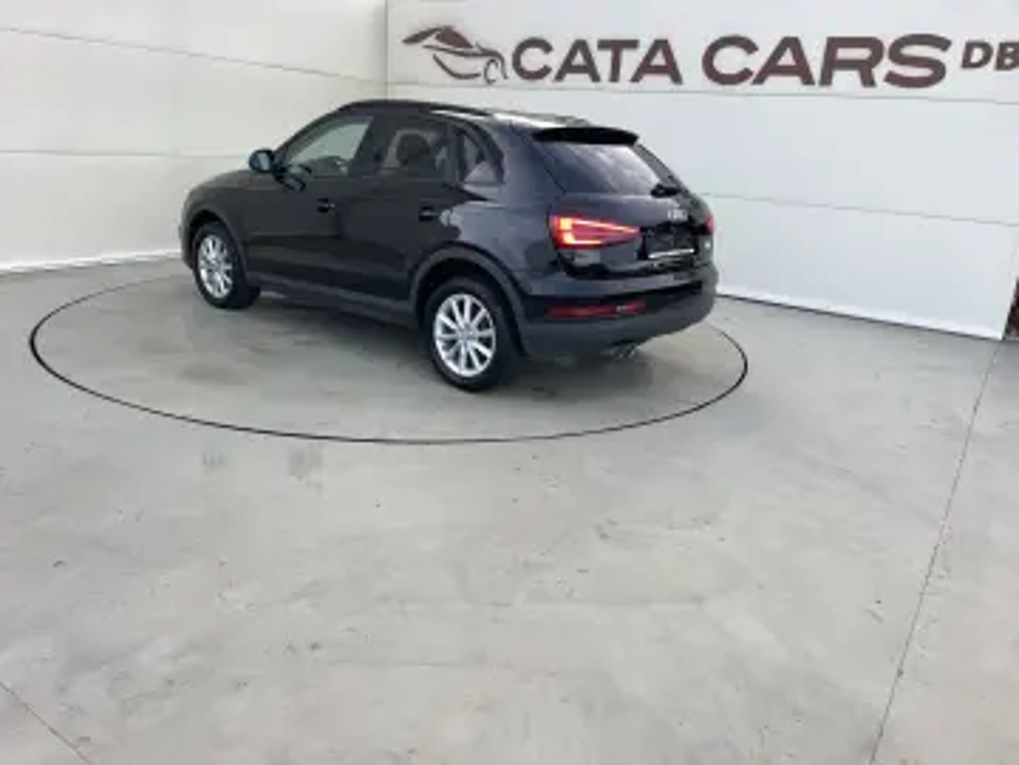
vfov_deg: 54.9
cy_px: 382
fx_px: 736
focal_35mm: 25
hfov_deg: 69.4
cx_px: 510
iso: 50
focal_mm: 5.1
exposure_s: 1/121
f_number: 1.6
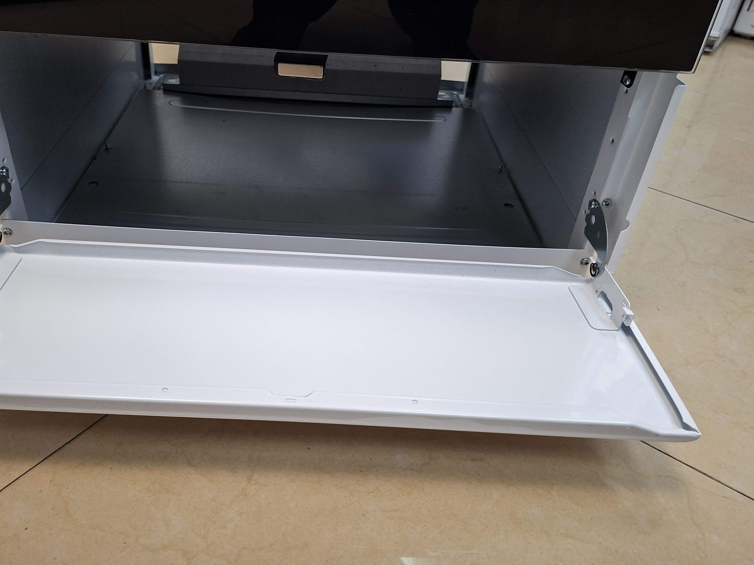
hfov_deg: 63.2
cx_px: 324
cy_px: 241
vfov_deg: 49.6
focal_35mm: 28
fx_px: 610
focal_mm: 5.54
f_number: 1.8
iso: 200
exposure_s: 1/50
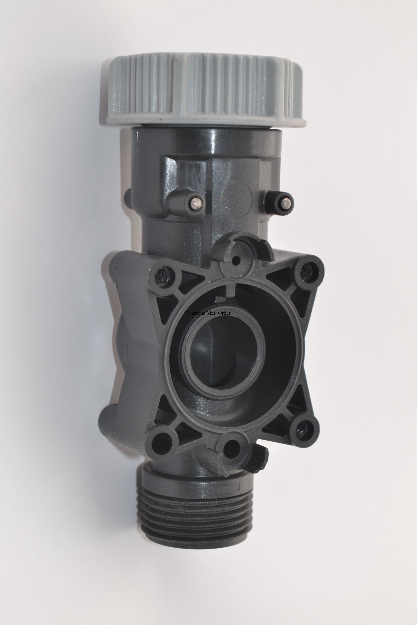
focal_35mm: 82
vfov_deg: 24.6
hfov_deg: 16.6
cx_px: 208
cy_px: 312
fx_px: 1433
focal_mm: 55
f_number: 8
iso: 100
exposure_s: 1/60
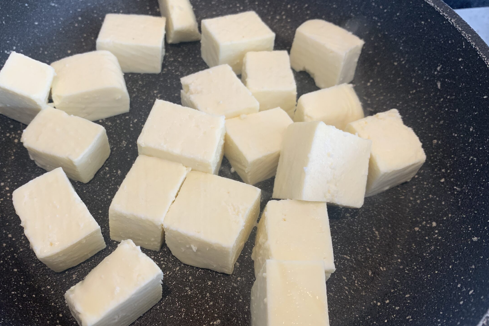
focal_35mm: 32
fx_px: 435
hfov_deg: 58.5
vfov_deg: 41.1
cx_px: 215
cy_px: 173
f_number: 1.8
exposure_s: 1/79
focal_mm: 4.25
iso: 100
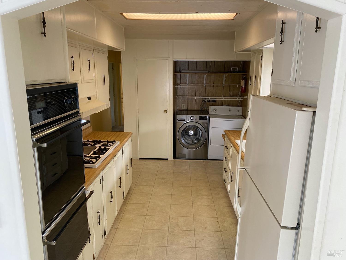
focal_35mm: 26
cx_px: 173
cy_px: 130
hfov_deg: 67.3
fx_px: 260
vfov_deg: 53.1
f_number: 1.8
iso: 100
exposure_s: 1/90
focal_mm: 4.25
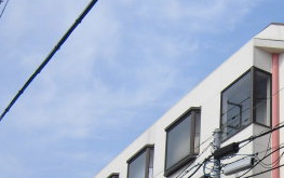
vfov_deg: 17.9
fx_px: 519
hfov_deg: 28.5
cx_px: 292
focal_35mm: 67
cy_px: 245
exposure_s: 1/200
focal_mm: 4.7
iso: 100
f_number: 7.9
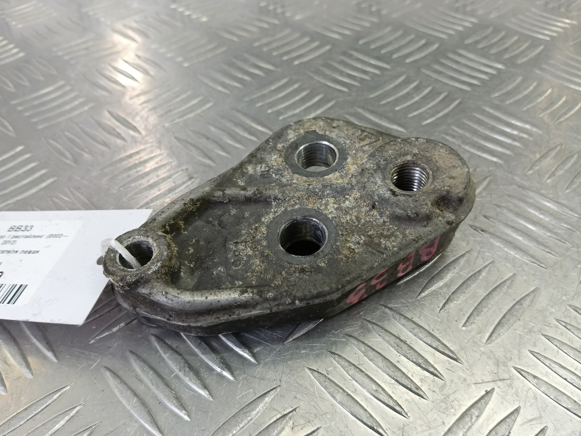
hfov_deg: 73.9
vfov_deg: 58.9
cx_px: 290
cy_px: 218
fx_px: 386
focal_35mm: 23
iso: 147
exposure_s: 1/50
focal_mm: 4.11
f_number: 1.6
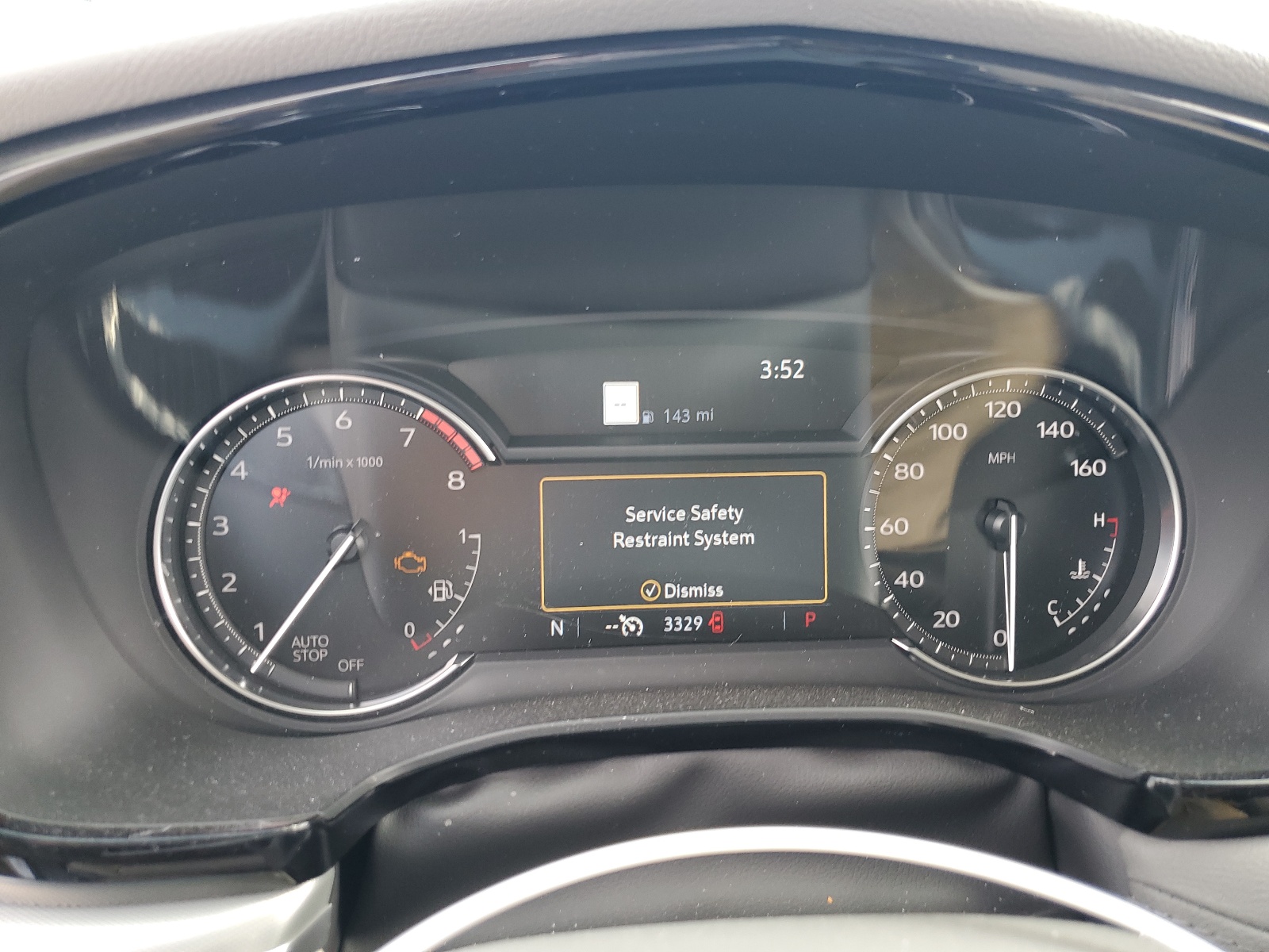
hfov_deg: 67.3
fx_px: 953
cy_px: 476
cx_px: 634
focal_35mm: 26
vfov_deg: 53.1
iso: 54
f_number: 1.5
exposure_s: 1/60.2
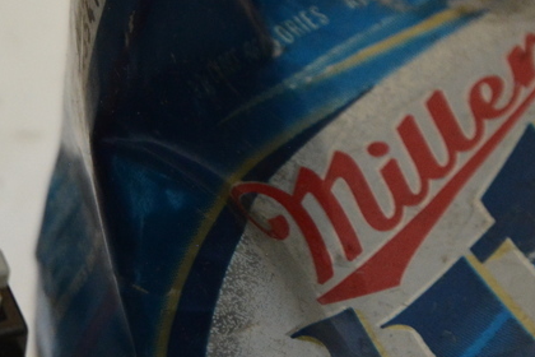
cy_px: 191
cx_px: -227
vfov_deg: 2.2
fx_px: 9481
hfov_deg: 3.2
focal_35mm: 638
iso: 800
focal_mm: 105
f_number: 5.6
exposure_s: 1/200
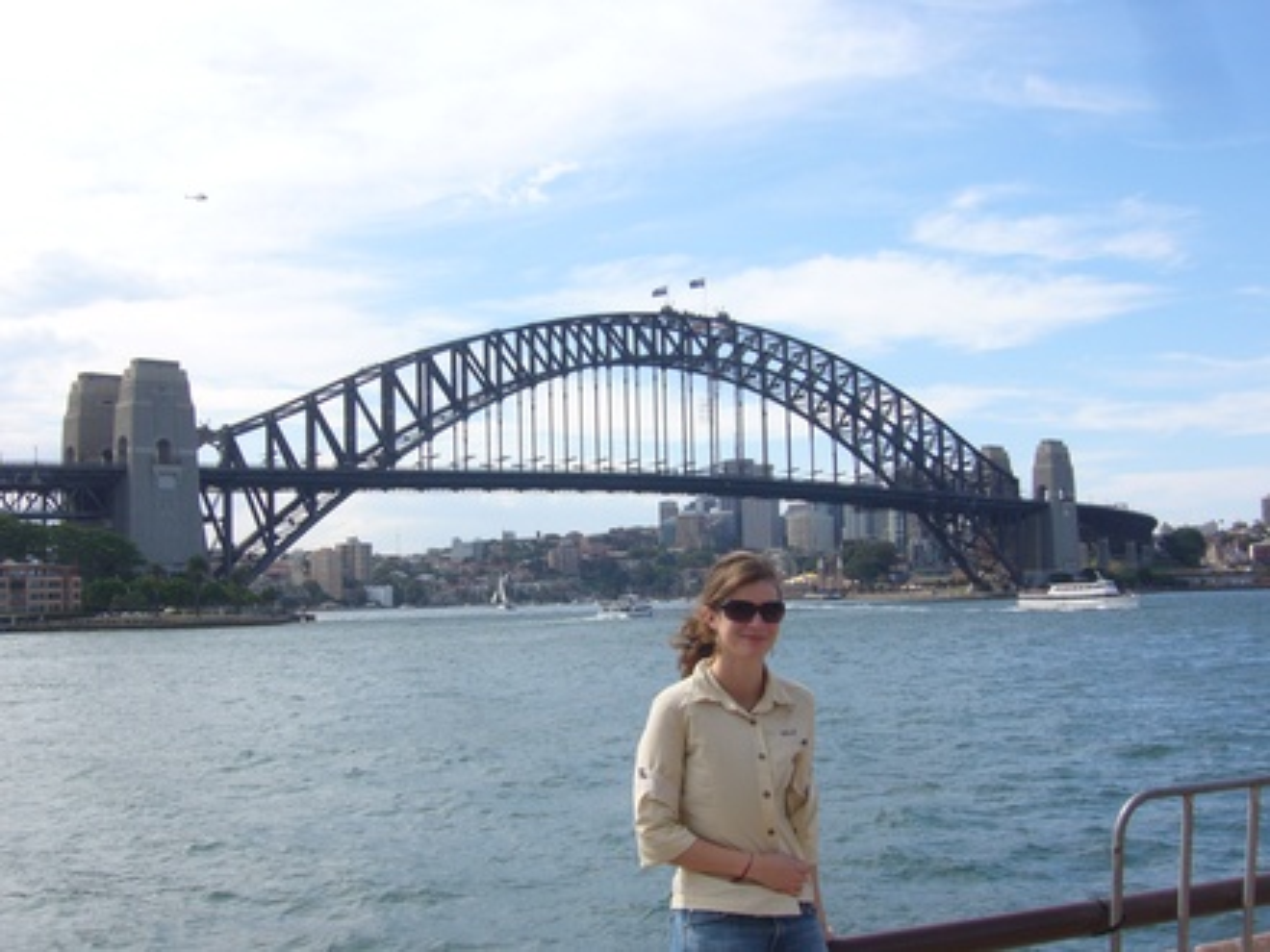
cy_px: 476
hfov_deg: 42.1
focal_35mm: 45
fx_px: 1651
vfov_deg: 32.2
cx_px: 635
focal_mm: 7.5
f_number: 6.3
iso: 80
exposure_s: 1/200
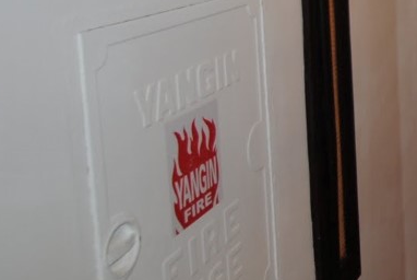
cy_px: -4
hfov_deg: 25.0
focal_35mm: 63
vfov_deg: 20.9
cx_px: 612
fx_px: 731
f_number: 3.8
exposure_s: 1/60
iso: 200
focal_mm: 14
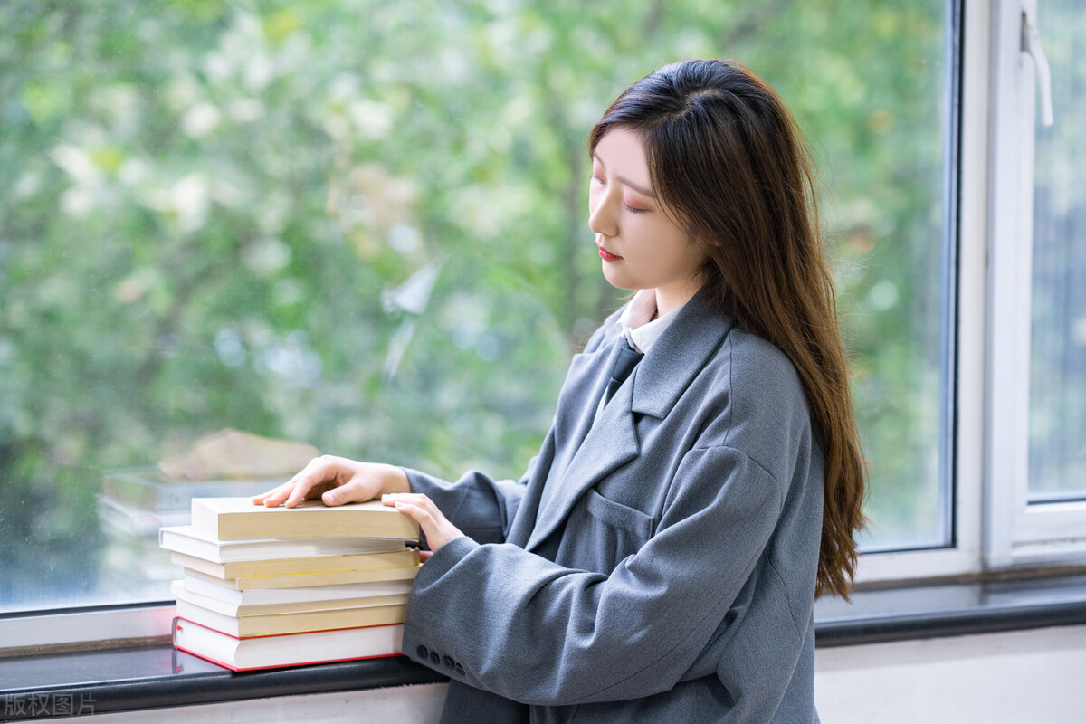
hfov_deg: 23.9
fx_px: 2564
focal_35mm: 85
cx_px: 543
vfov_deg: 16.1
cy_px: 362
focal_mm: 85
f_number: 2.2
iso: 800
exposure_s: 1/125
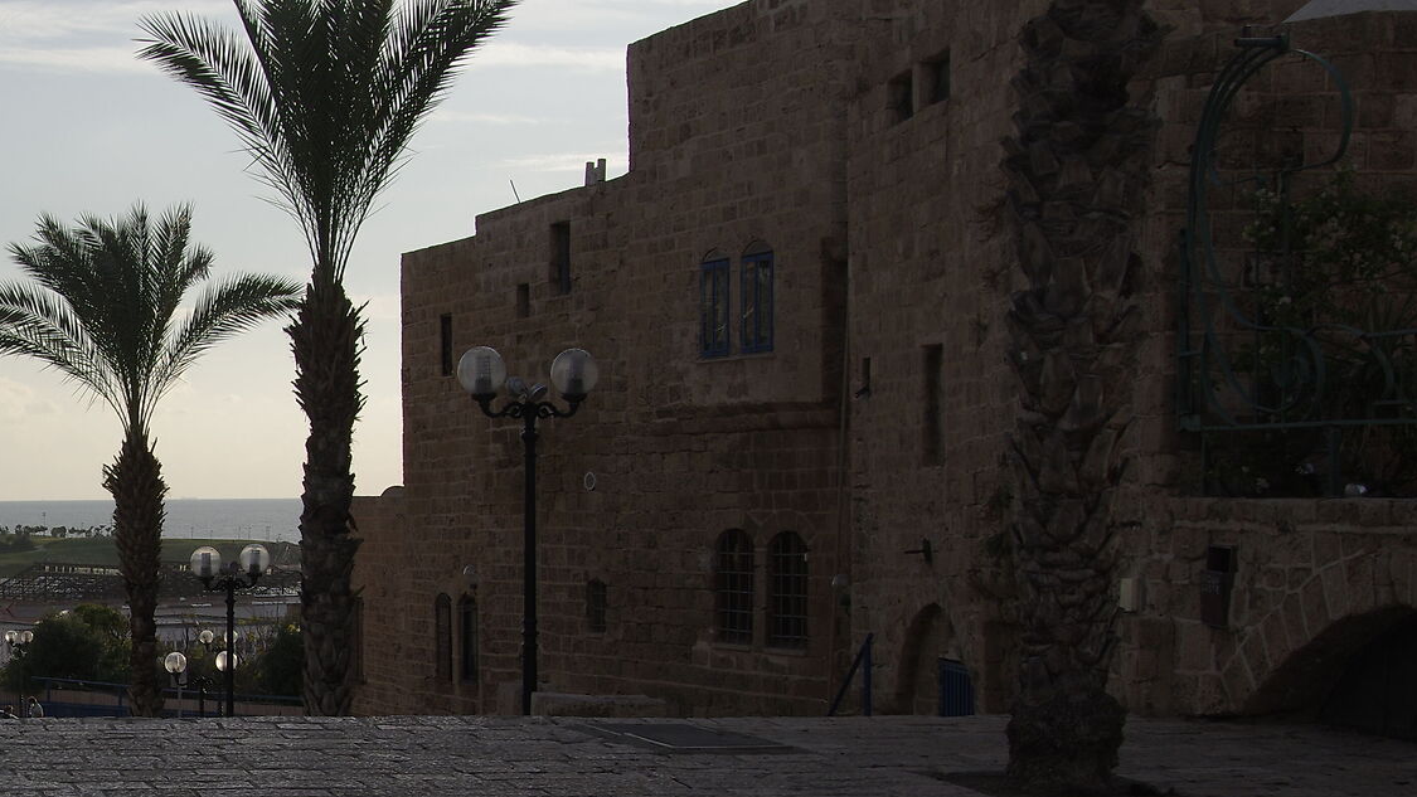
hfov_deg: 28.9
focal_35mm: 67
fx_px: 2518
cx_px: -89
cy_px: 582
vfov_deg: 17.9
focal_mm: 20
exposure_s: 1/640
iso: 160
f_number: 8
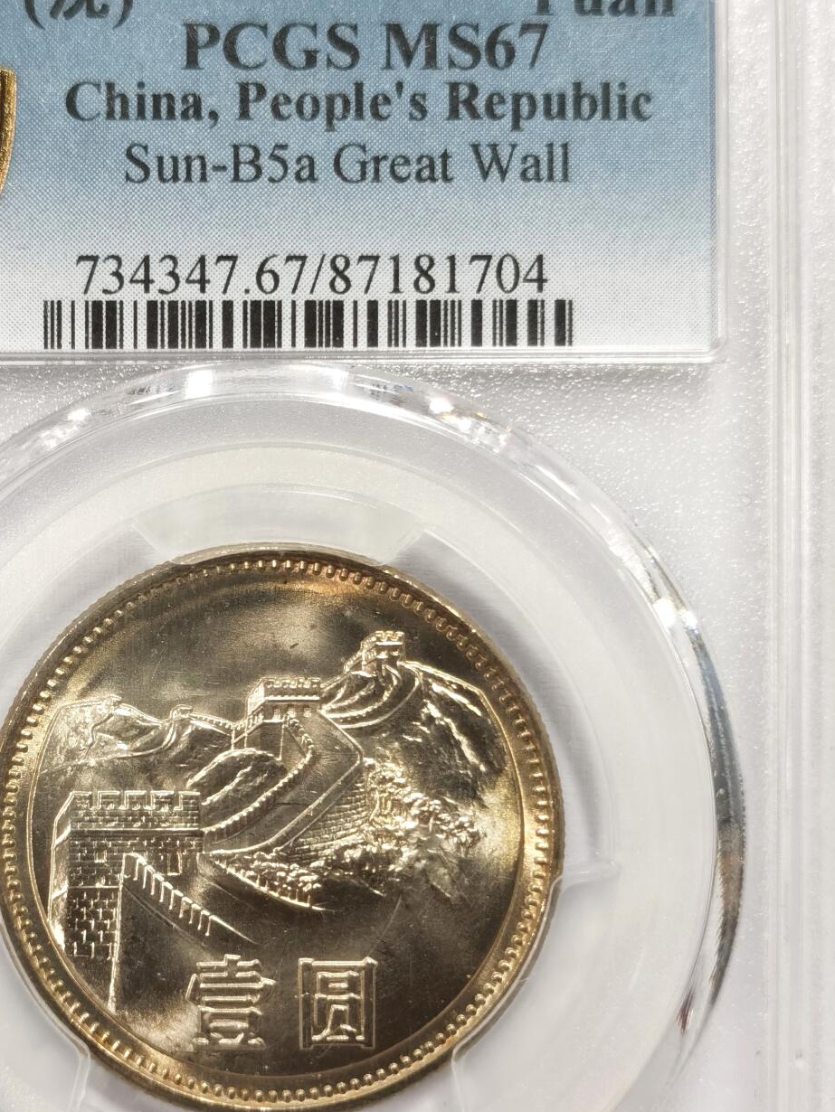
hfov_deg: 18.6
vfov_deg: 24.7
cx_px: 271
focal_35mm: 79
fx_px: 2540
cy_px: 607
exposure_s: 1/100
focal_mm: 5.56
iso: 160
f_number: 16
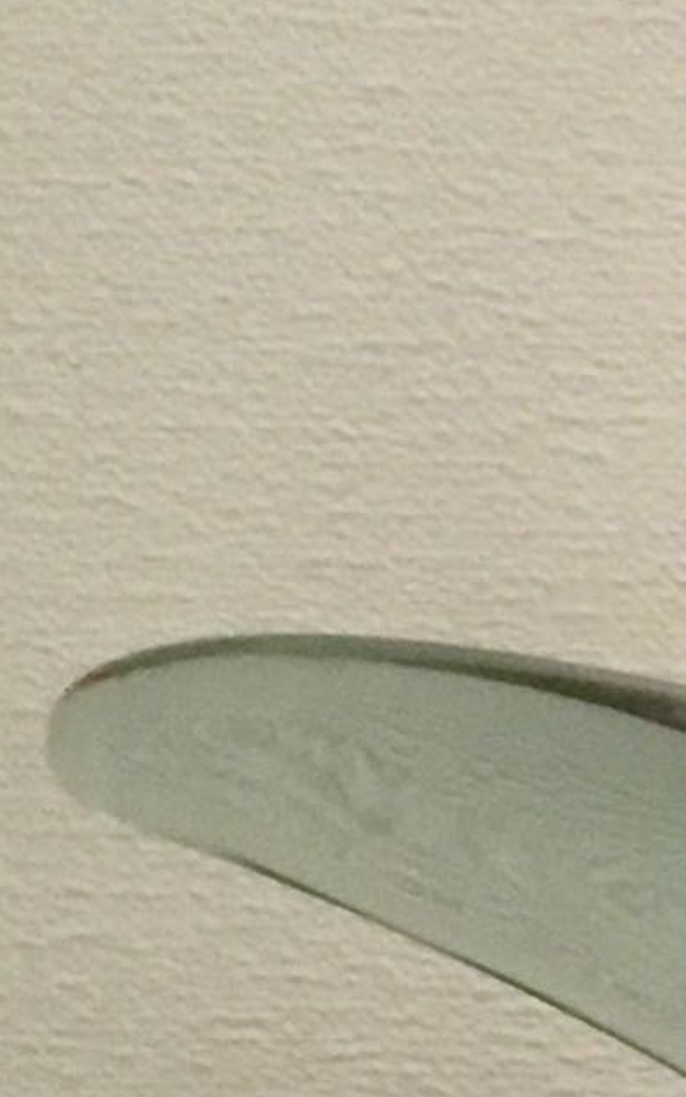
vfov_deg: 11.0
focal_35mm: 190
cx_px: 2748
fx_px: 5682
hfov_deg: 5.9
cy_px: 749
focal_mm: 4.15
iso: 160
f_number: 2.2
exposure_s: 1/33
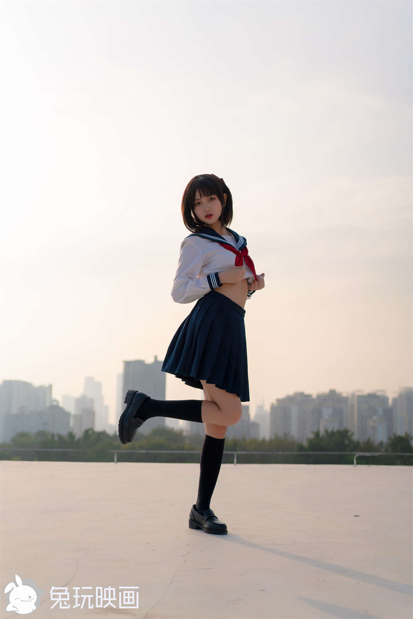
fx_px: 774
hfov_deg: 29.9
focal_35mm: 45
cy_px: 310
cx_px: 206
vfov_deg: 43.6
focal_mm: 45
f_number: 2.5
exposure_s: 1/4000
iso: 125
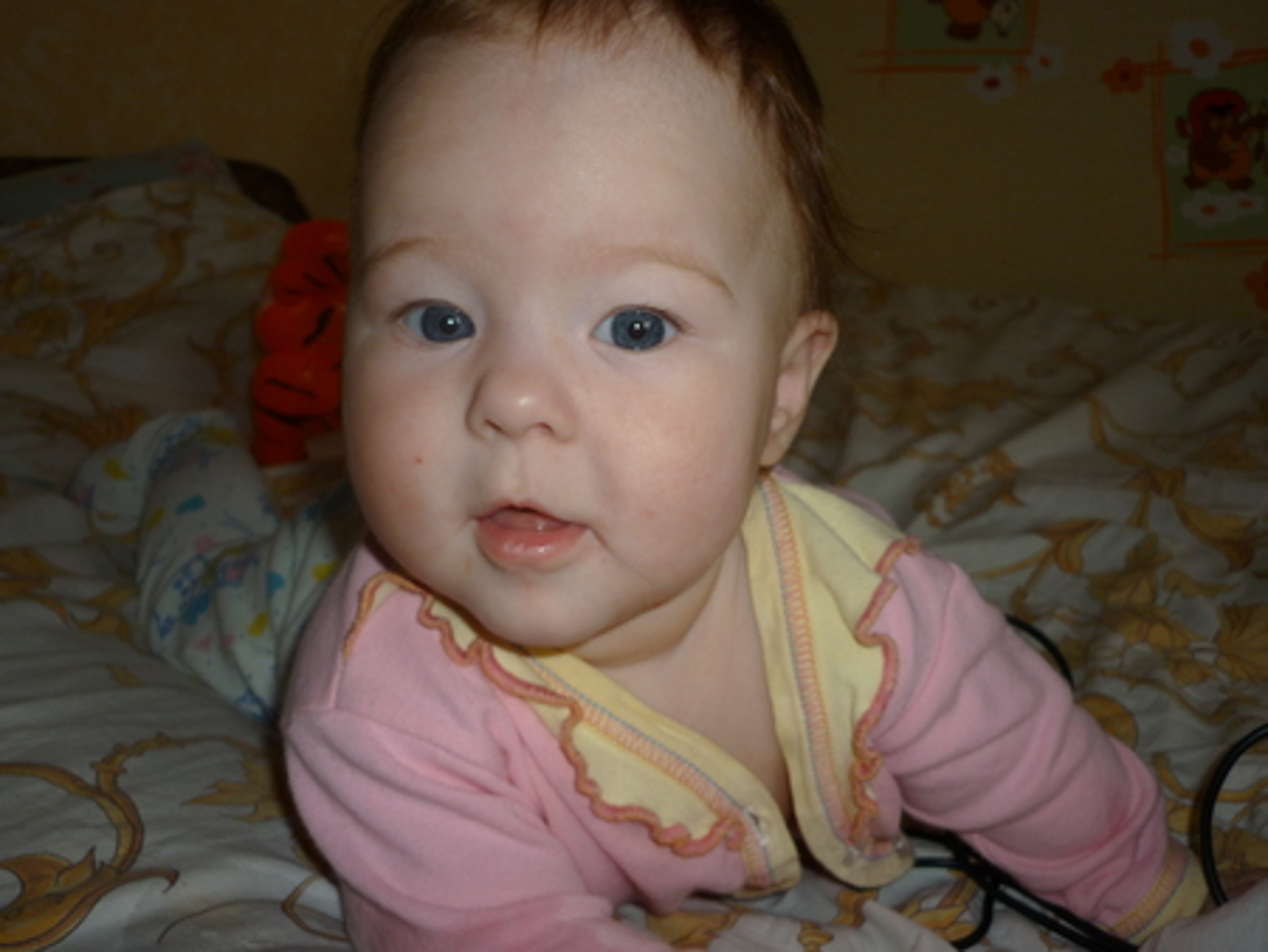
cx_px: 634
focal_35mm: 33
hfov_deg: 55.3
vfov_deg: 43.0
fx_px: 1209
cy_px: 476
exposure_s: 1/30
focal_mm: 5.5
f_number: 2.8
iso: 80
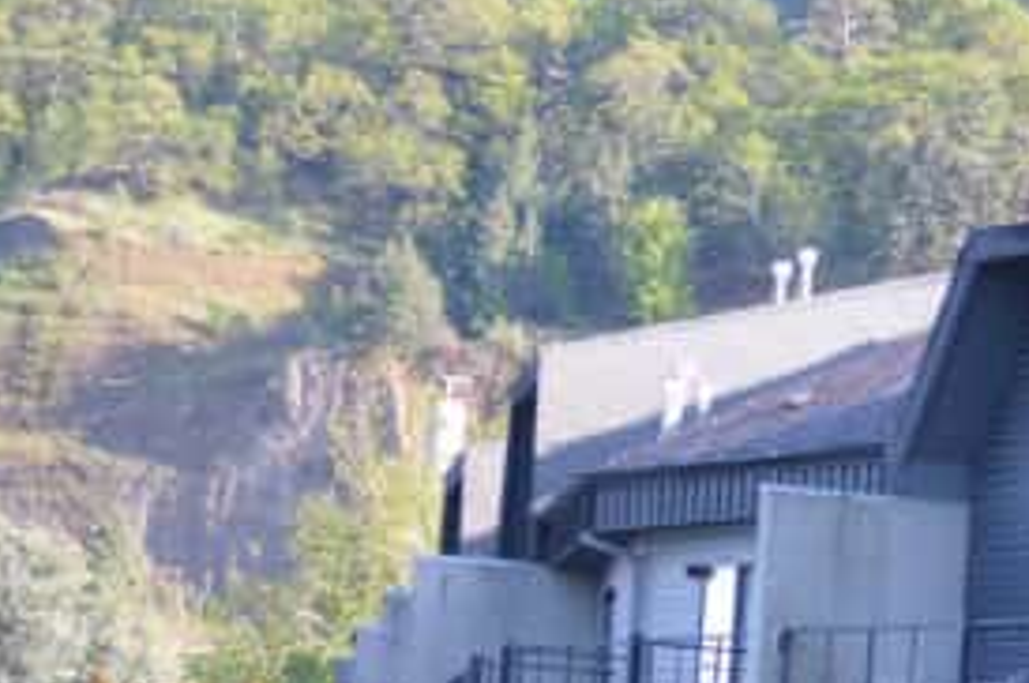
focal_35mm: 308
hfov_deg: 6.7
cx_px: 868
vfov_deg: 4.4
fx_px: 8789
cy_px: 1143
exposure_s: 1/500
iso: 560
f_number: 4
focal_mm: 55
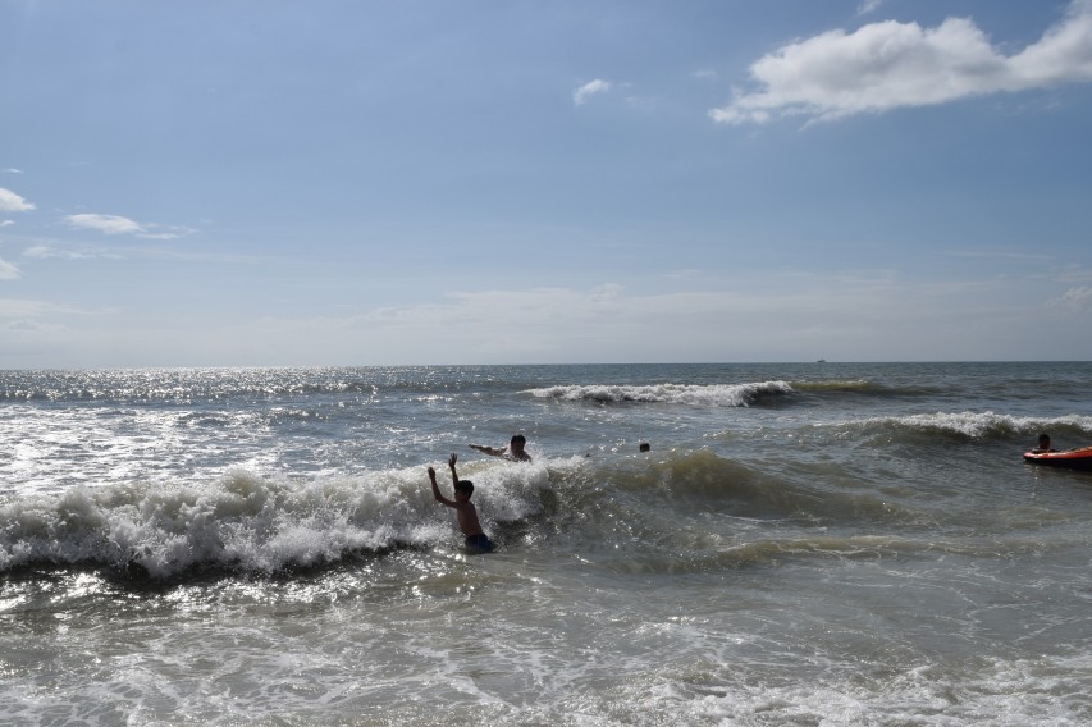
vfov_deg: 36.8
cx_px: 472
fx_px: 1092
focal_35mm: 36
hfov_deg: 53.0
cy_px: 411
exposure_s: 1/800
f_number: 13
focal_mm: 20
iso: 200
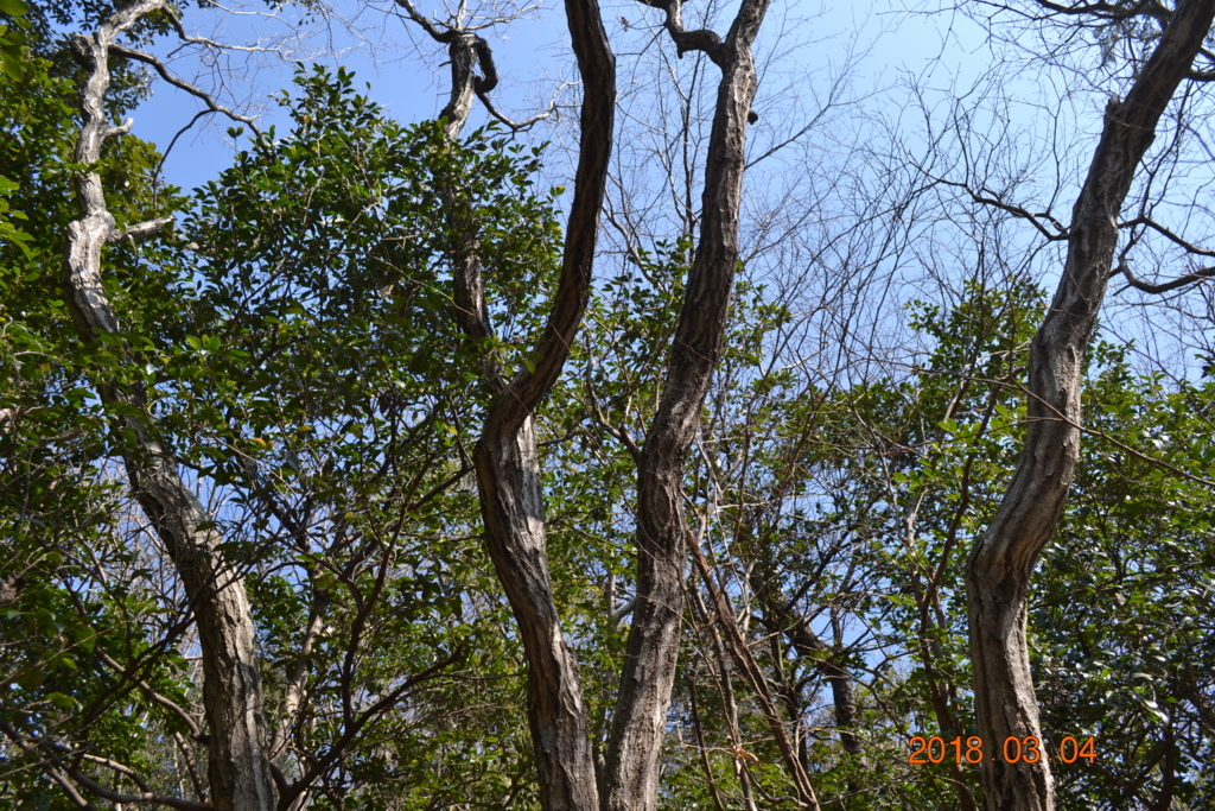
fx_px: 911
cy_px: 406
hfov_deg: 67.4
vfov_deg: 47.9
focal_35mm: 27
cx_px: 608
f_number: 5.6
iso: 125
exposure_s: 1/250
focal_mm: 18
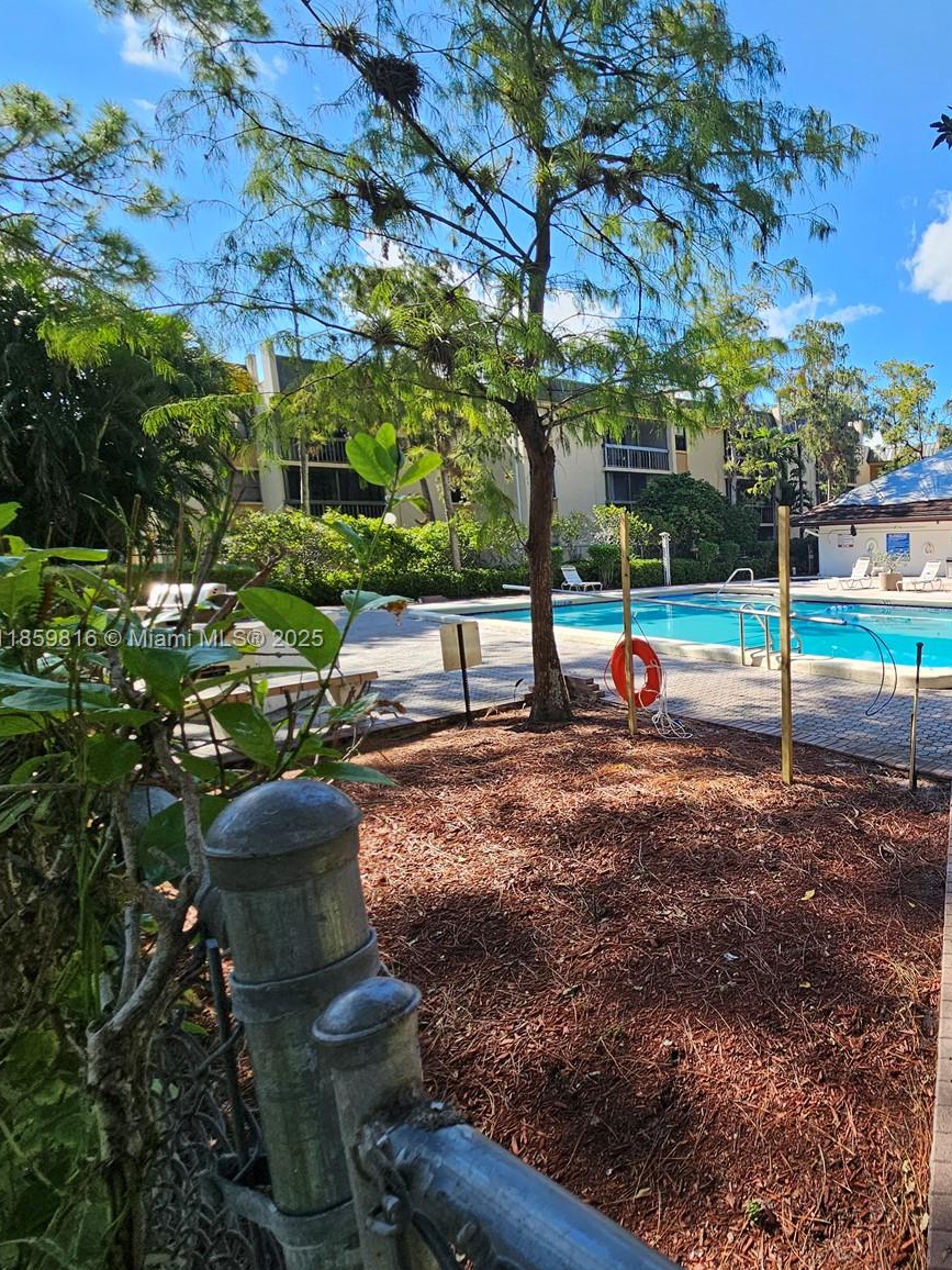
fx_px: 660
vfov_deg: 87.8
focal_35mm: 18
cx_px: 851
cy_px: 640
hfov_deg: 60.9
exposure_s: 1/807
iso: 50
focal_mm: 2.2
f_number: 2.2
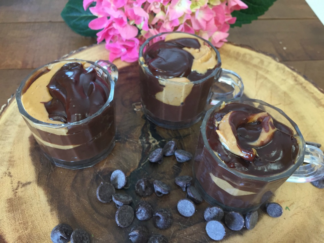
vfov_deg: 48.2
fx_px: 271
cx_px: 162
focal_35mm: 29
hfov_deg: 61.7
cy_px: 122
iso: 40
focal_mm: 4.15
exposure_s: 1/30
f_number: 2.2
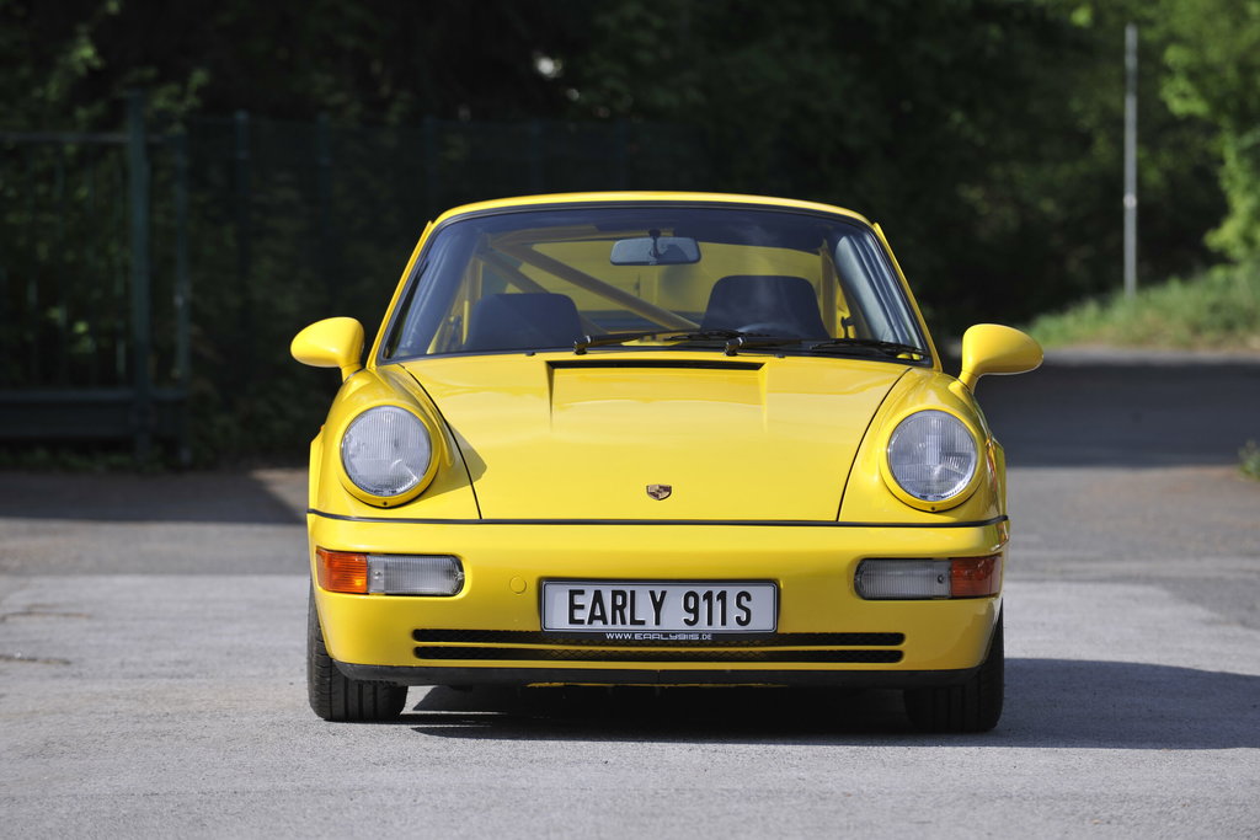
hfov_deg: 10.3
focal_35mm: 200
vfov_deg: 6.9
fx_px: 7001
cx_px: 630
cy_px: 420
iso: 100
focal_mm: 200
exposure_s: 1/500
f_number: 4.5
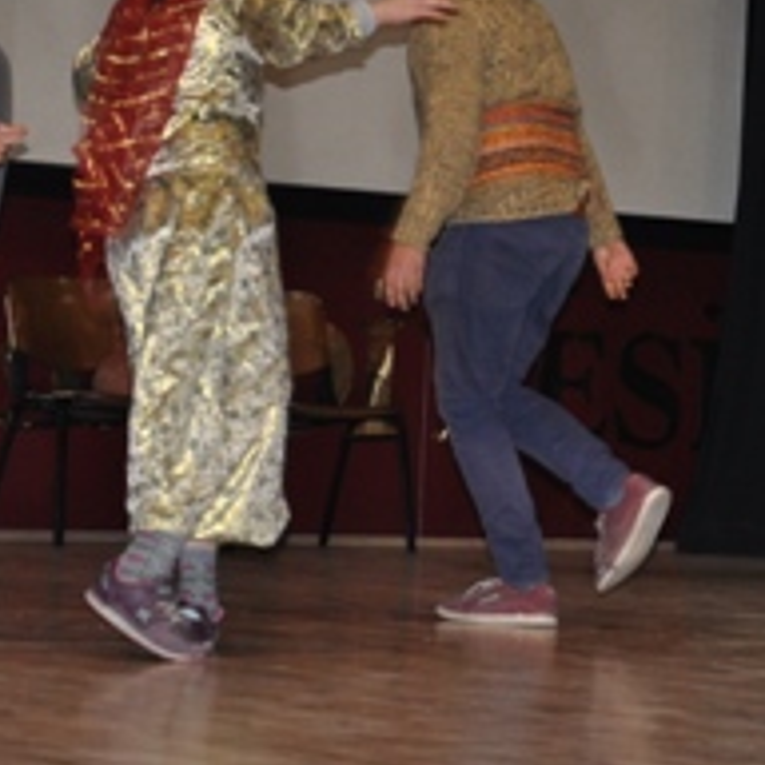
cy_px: 86
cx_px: 430
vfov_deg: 12.0
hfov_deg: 12.1
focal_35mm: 144
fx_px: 3600
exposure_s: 1/60
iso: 320
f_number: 4.2
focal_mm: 34
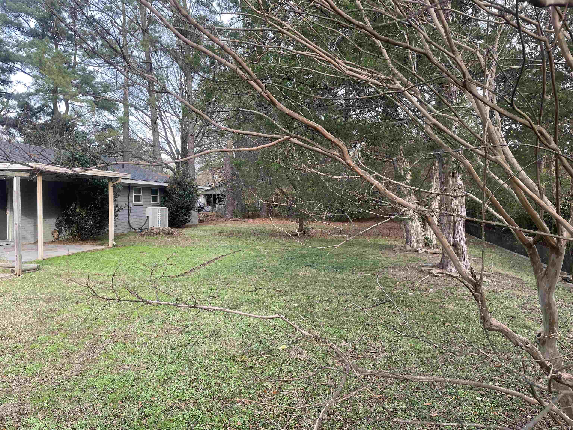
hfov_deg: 67.3
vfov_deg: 53.1
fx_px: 430
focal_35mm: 26
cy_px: 215
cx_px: 286
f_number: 1.6
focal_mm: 4.2
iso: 32
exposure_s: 1/121
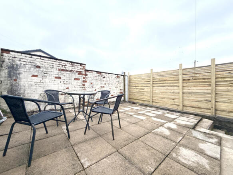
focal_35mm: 14
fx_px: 94
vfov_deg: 85.7
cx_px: 116
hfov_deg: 102.1
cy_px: 88
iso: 200
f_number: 2.2
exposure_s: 1/99
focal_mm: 2.22
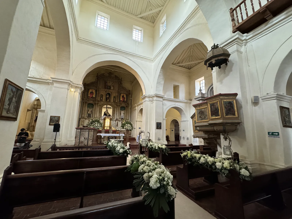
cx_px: 146
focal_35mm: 14
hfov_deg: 102.1
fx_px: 118
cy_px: 110
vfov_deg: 85.7
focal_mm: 2.22
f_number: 2.2
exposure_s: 1/60
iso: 400
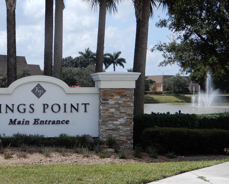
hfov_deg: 24.2
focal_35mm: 77
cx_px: 34
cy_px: 119
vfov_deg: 19.9
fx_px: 522
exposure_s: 1/800
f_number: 4
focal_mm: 8
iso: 80
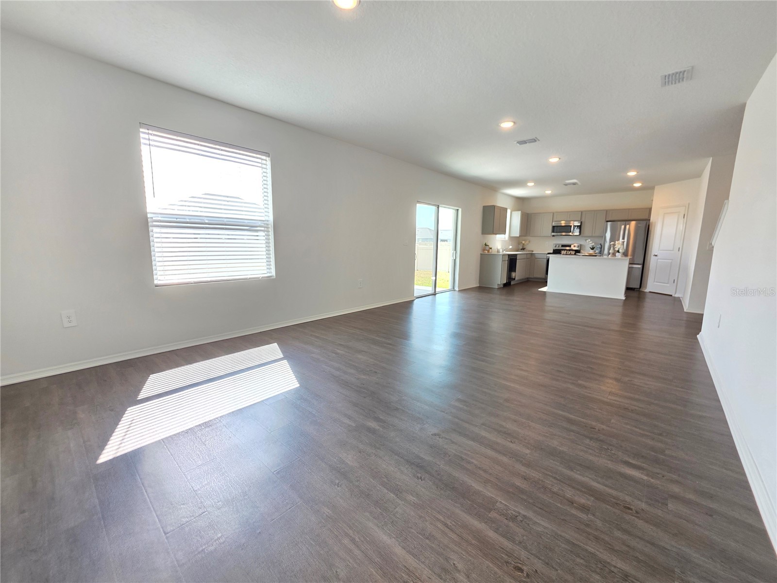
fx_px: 292
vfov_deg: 89.9
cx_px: 388
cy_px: 292
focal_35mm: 13
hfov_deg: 106.2
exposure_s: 1/120
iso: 64
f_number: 1.9
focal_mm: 2.2
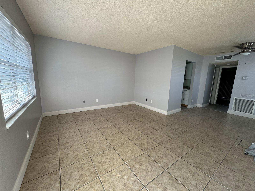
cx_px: 128
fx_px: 103
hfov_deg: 102.1
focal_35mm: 14
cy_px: 96
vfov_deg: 85.7
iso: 64
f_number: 2.2
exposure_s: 1/99
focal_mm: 2.22
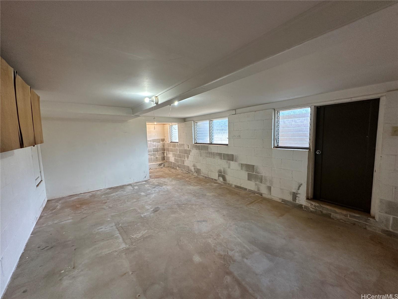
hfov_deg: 102.1
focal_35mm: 14
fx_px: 161
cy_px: 150
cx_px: 199
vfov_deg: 85.7
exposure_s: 1/120
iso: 160
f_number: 2.2
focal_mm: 2.22
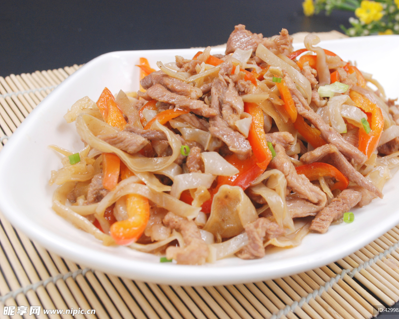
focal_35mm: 41
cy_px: 158
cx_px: 238
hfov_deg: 44.6
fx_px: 484
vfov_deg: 36.5
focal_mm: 24
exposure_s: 1/60
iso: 400
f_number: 8
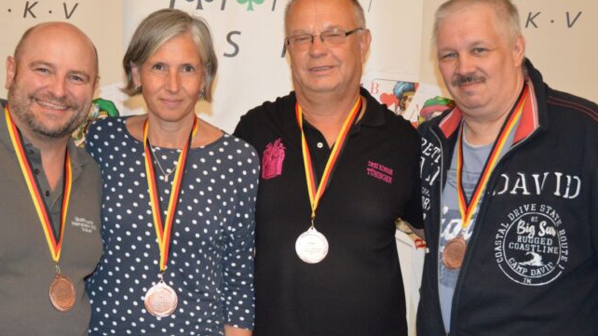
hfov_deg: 38.1
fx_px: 865
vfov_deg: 22.0
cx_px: 265
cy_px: 155
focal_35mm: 55
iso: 2000
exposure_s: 1/60
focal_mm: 31
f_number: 4
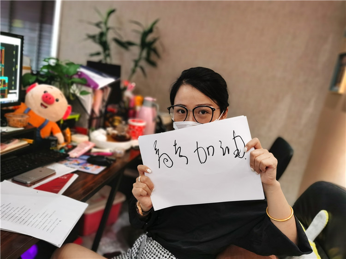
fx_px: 270
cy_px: 130
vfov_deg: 51.3
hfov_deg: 65.3
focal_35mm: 27
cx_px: 173
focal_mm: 5.56
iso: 320
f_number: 1.6
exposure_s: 1/33.3
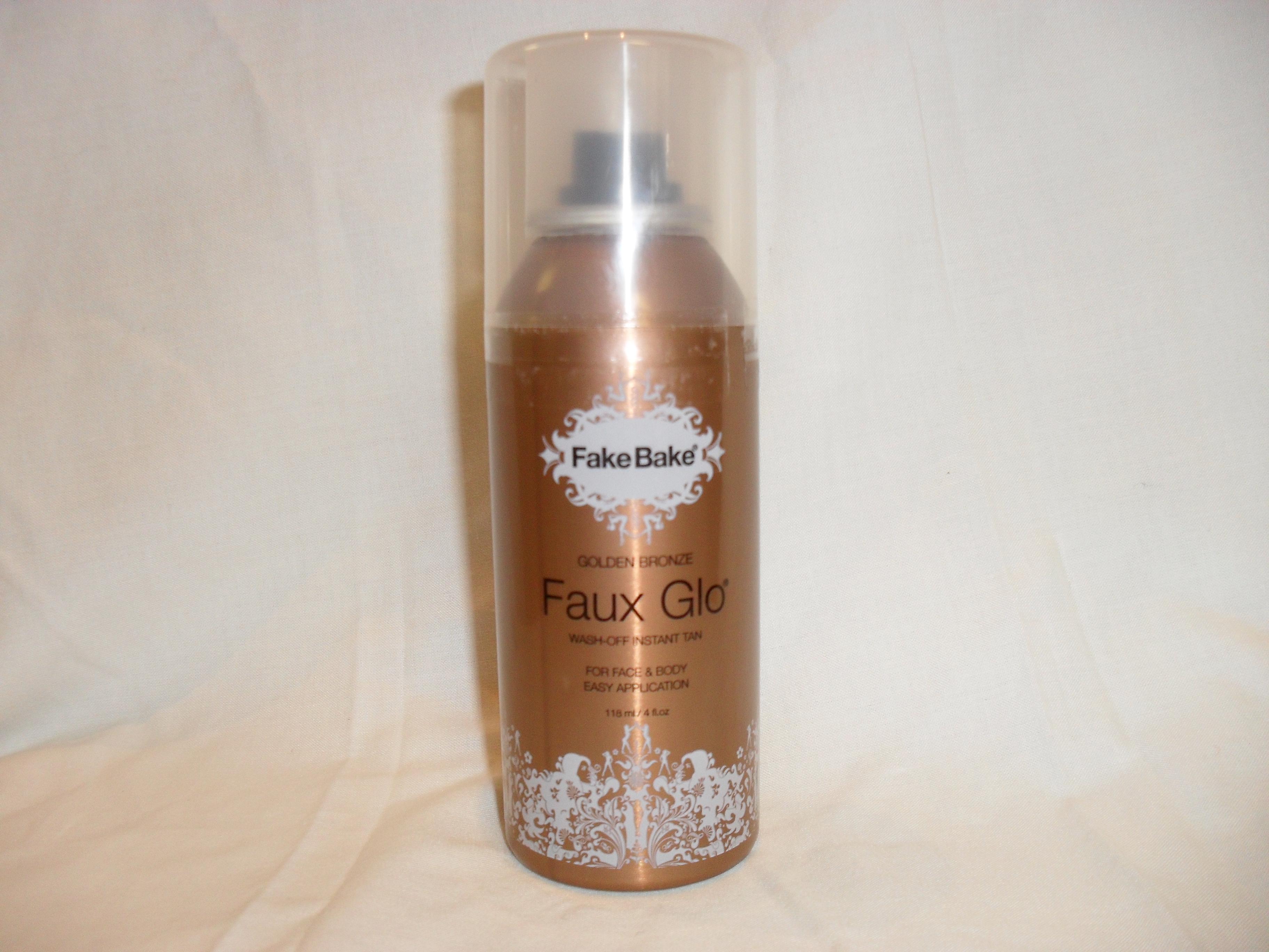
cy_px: 476
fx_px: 1283
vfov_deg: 40.7
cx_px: 634
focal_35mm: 35
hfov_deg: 52.6
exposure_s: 1/45
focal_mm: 6.3
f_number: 3.2
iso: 200
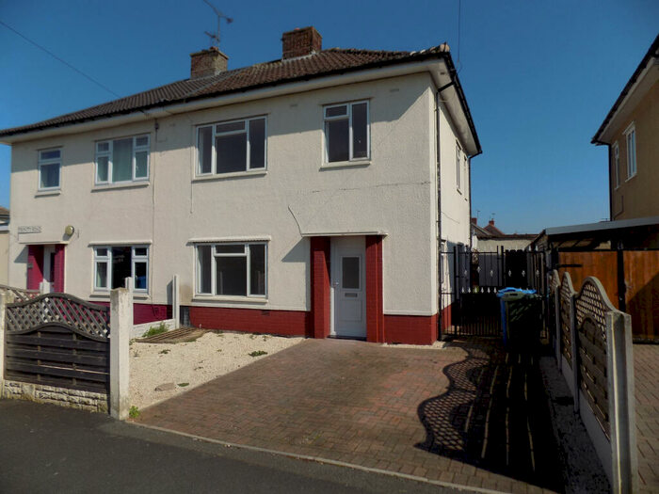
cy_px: 247
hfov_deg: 73.9
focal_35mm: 23
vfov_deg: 58.9
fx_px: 438
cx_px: 330
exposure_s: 1/250
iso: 80
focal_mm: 4
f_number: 9.9
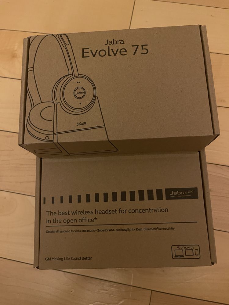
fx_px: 229
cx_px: 114
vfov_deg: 67.3
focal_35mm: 26
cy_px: 152
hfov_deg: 53.1
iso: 800
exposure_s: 1/25
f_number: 1.6
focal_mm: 5.1
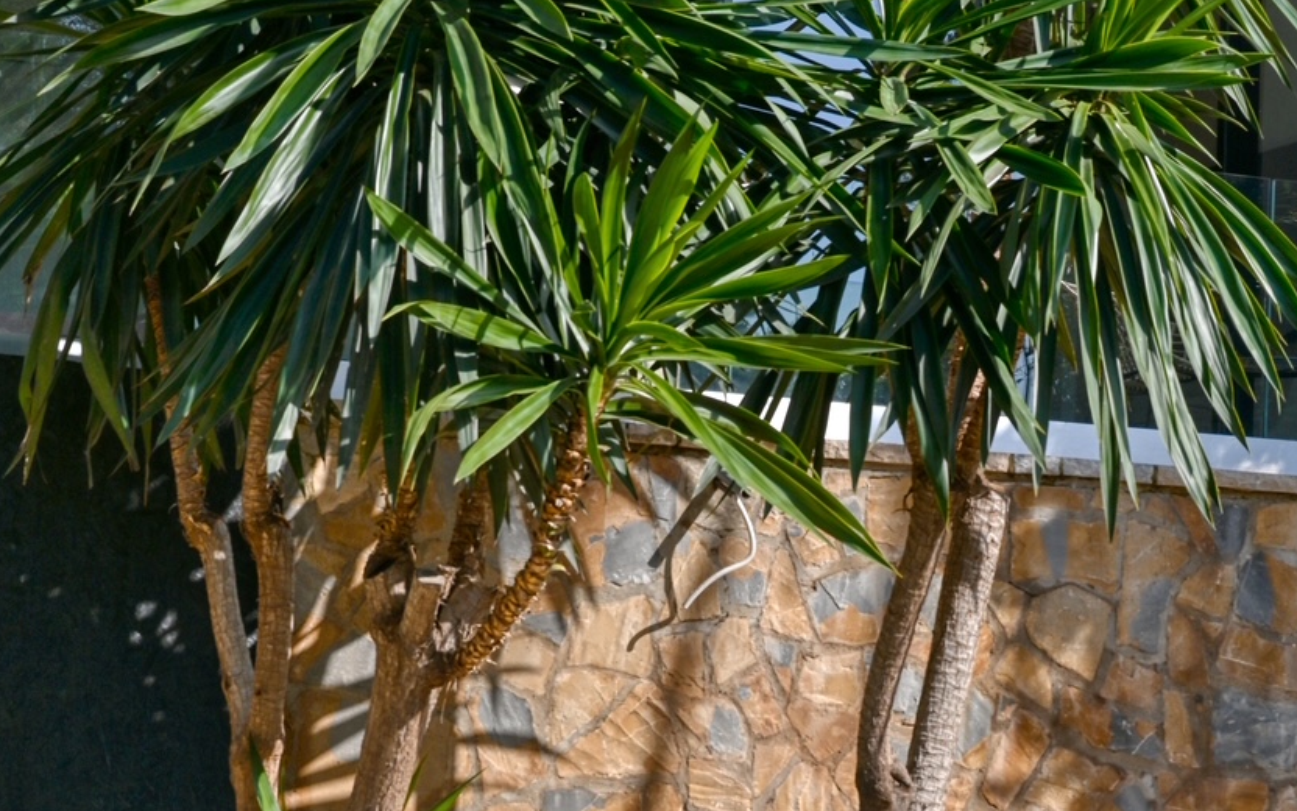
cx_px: 695
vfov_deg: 12.8
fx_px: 3570
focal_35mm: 101
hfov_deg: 20.6
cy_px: 833
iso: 100
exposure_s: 1/320
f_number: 10
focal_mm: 55
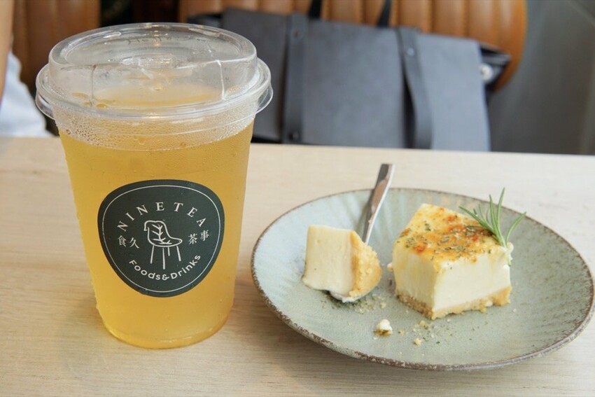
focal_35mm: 45
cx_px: 298
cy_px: 198
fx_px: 744
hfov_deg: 43.6
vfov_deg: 29.9
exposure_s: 1/100
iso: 100
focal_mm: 30
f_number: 7.1
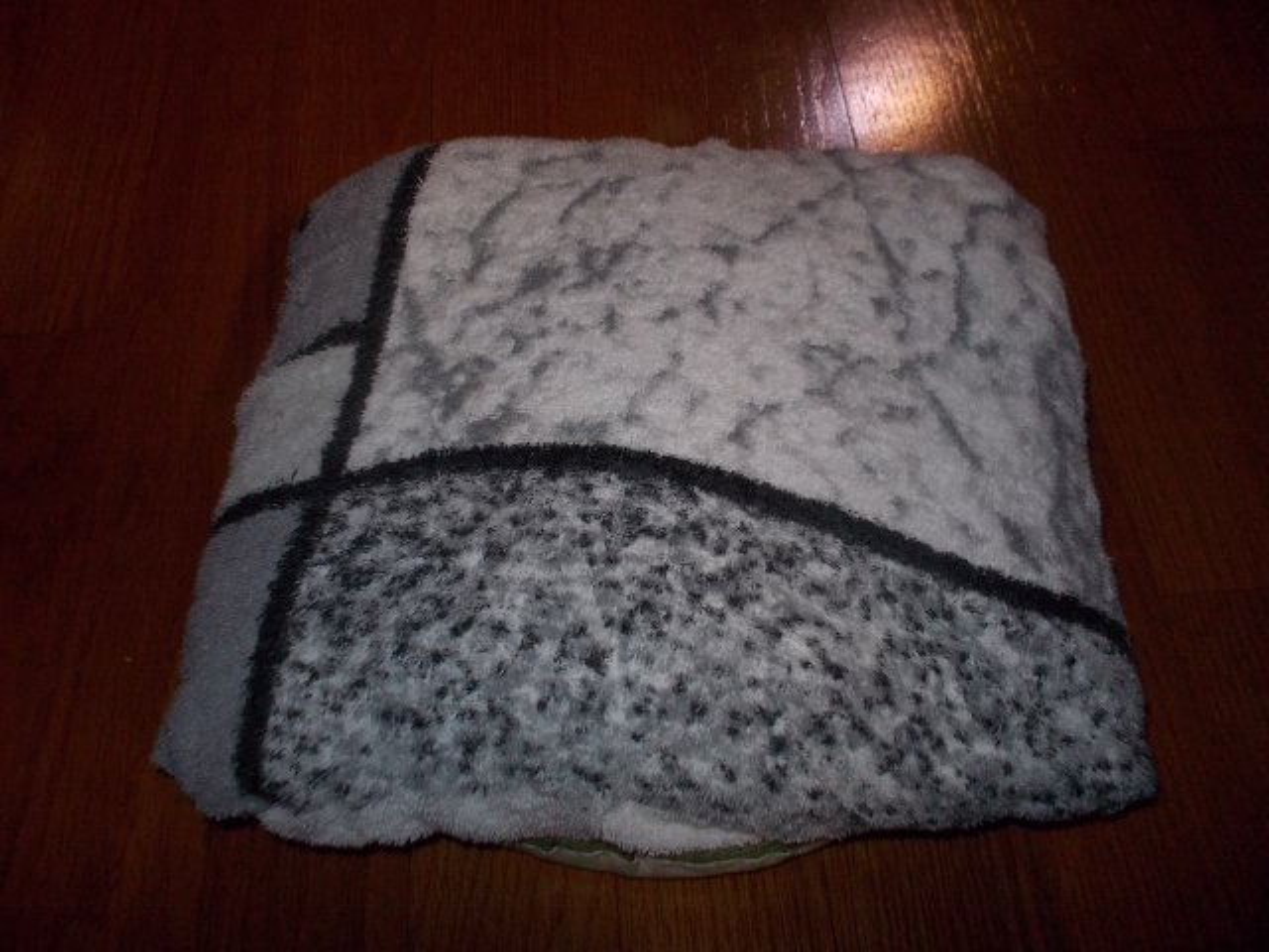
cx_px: 634
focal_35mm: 29
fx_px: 1063
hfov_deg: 61.7
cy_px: 476
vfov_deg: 48.2
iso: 200
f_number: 3.3
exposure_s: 1/30
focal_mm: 4.1
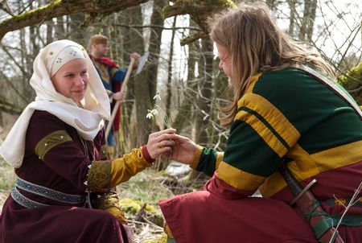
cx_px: 181
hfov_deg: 26.9
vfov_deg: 18.3
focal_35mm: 75
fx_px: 756
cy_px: 122
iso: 200
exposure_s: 1/160
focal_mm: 50
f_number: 6.3
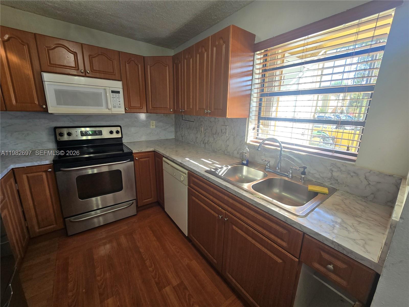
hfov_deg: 106.2
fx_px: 154
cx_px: 204
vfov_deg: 89.9
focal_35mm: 13
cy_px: 154
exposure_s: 1/60
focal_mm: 2.2
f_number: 2.2
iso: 80
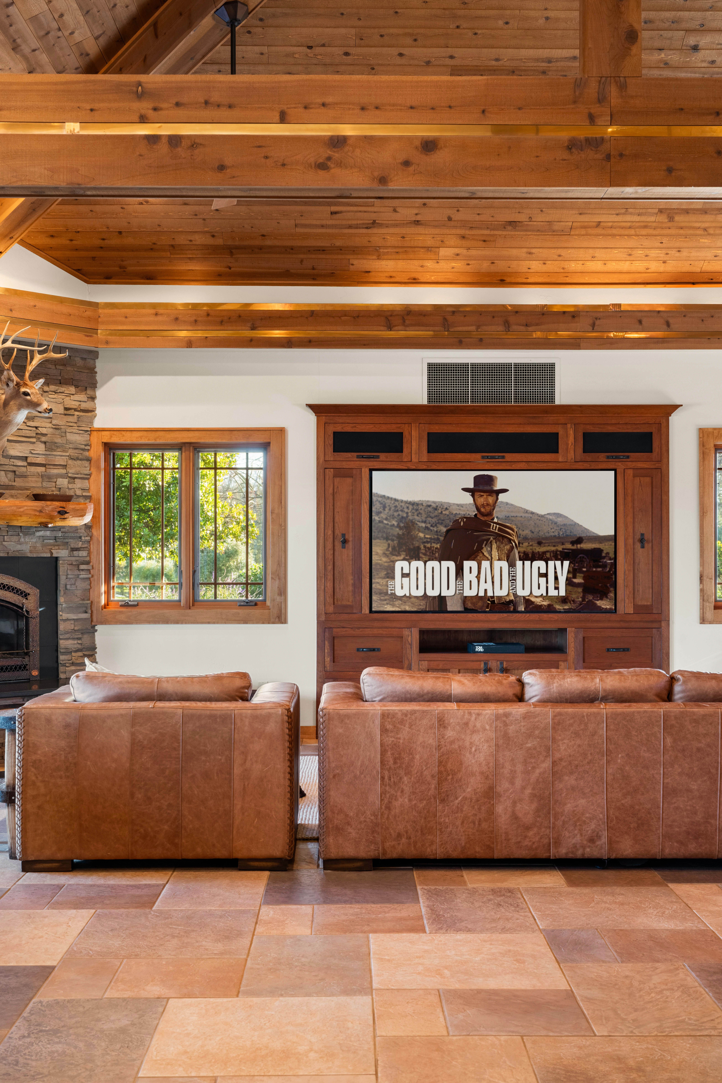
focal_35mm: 43
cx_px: 361
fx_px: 1293
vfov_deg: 45.4
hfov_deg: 31.2
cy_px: 542
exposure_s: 1
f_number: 9
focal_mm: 43
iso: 320
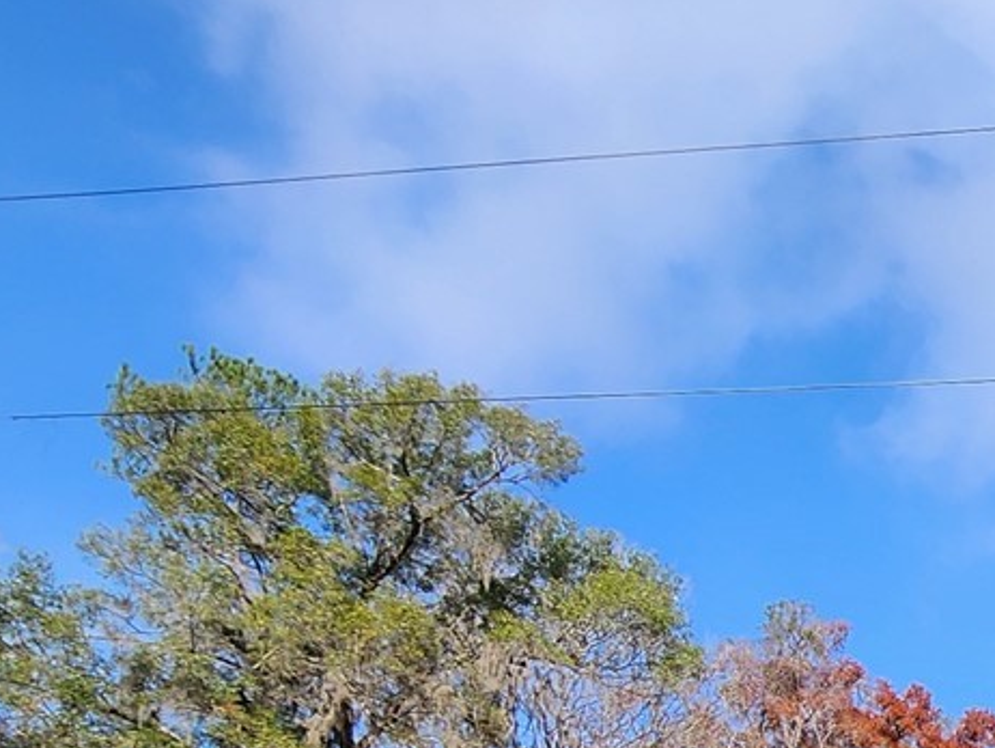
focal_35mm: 45
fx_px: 1294
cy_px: 901
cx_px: 1391
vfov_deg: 28.1
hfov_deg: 30.0
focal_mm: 1.7
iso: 32
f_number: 2.2
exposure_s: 1/801
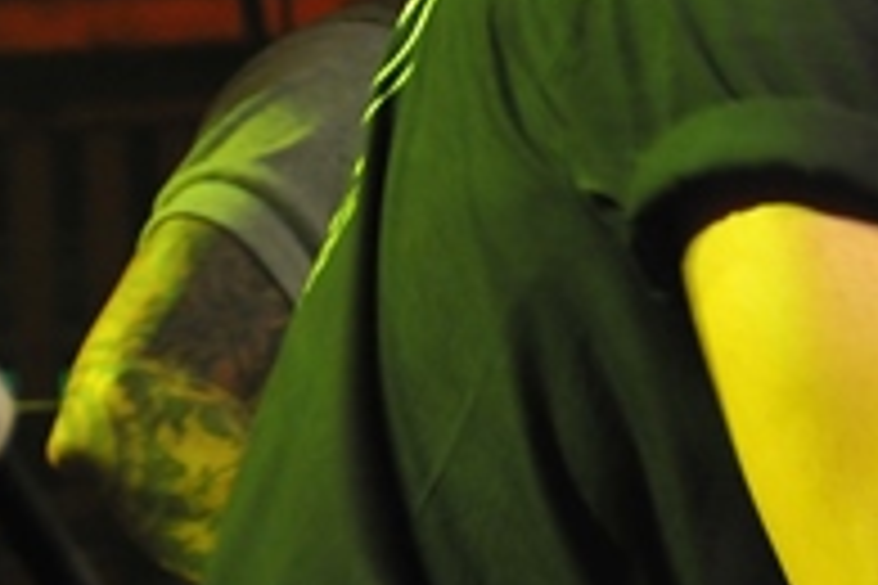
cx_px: 950
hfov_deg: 6.0
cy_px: -155
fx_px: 8389
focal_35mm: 344
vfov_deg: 4.0
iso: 1250
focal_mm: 70
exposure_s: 1/30
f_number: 5
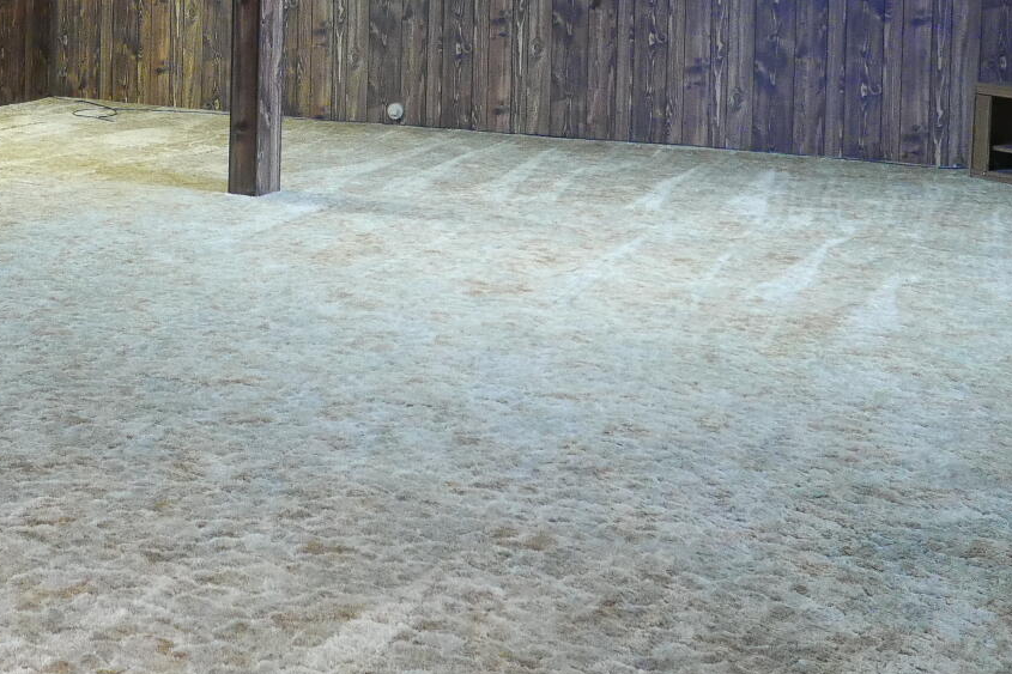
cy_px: -38
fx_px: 1686
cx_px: 135
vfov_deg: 21.6
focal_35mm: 60
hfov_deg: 32.1
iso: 1600
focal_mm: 10.9
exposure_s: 1/40
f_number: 2
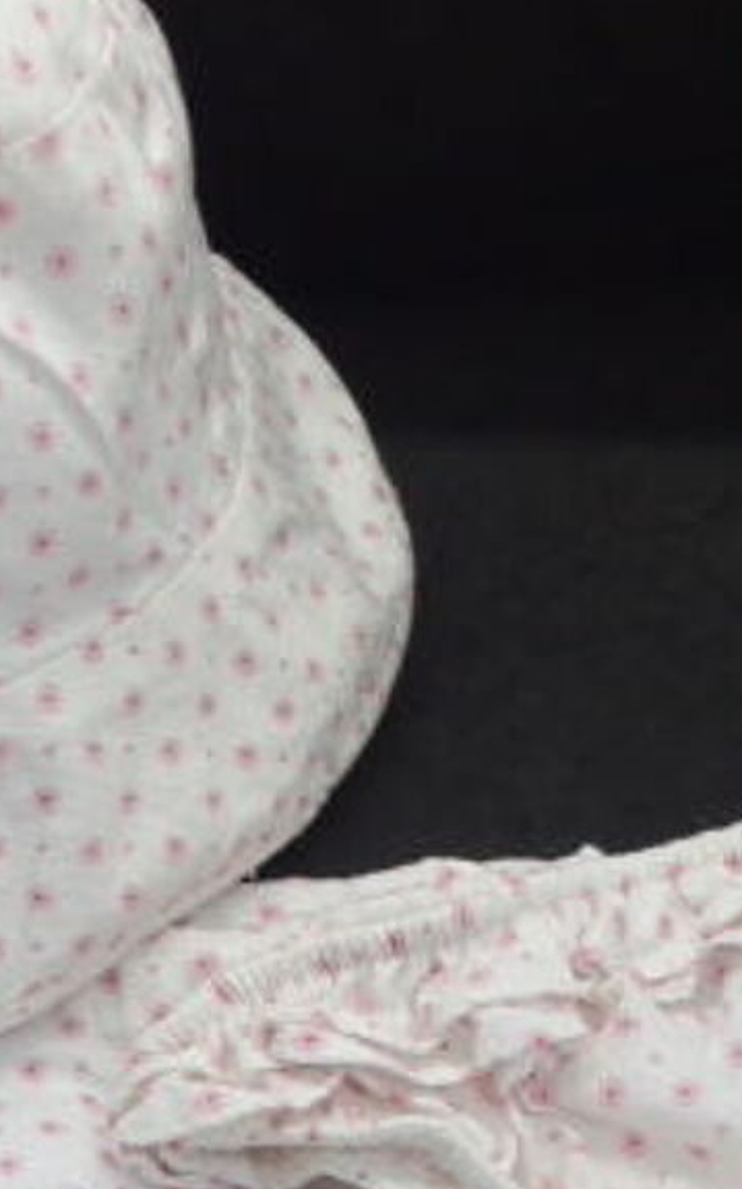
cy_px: 1176
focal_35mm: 59
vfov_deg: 32.0
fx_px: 1910
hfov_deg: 21.6
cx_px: 103
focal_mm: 4.3
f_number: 3.3
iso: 160
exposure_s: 1/60
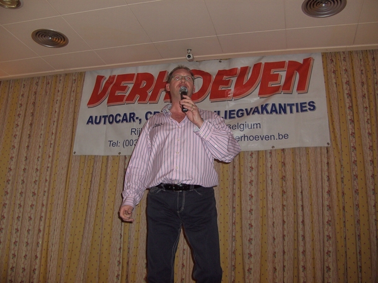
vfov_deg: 38.7
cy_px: 142
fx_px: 404
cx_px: 189
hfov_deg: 50.1
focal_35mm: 37
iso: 100
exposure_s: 1/50
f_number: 2.8
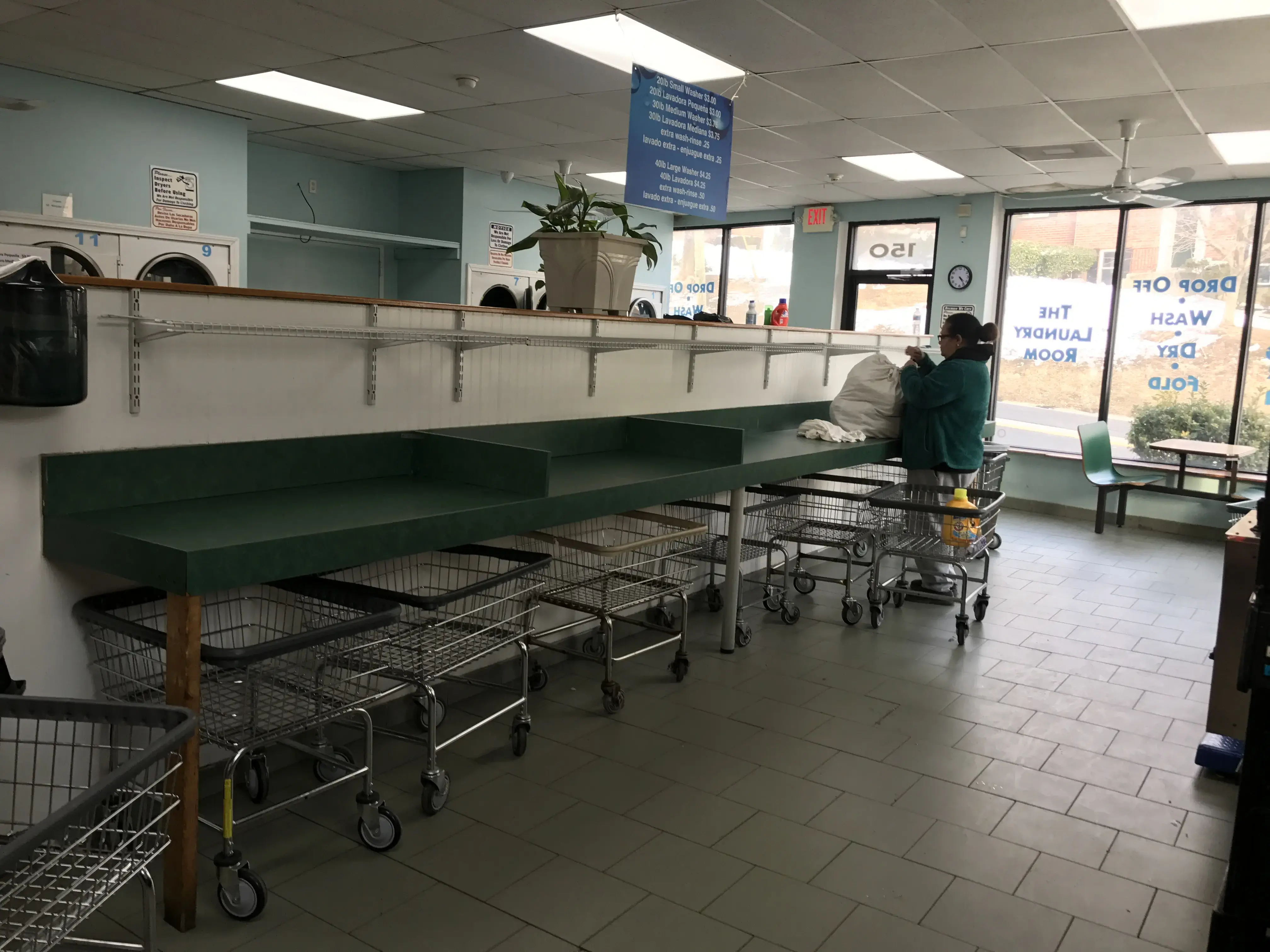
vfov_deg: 49.7
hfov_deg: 63.4
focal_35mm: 28
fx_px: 1027
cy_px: 476
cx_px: 635
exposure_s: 1/60
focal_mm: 3.99
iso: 25
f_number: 1.8
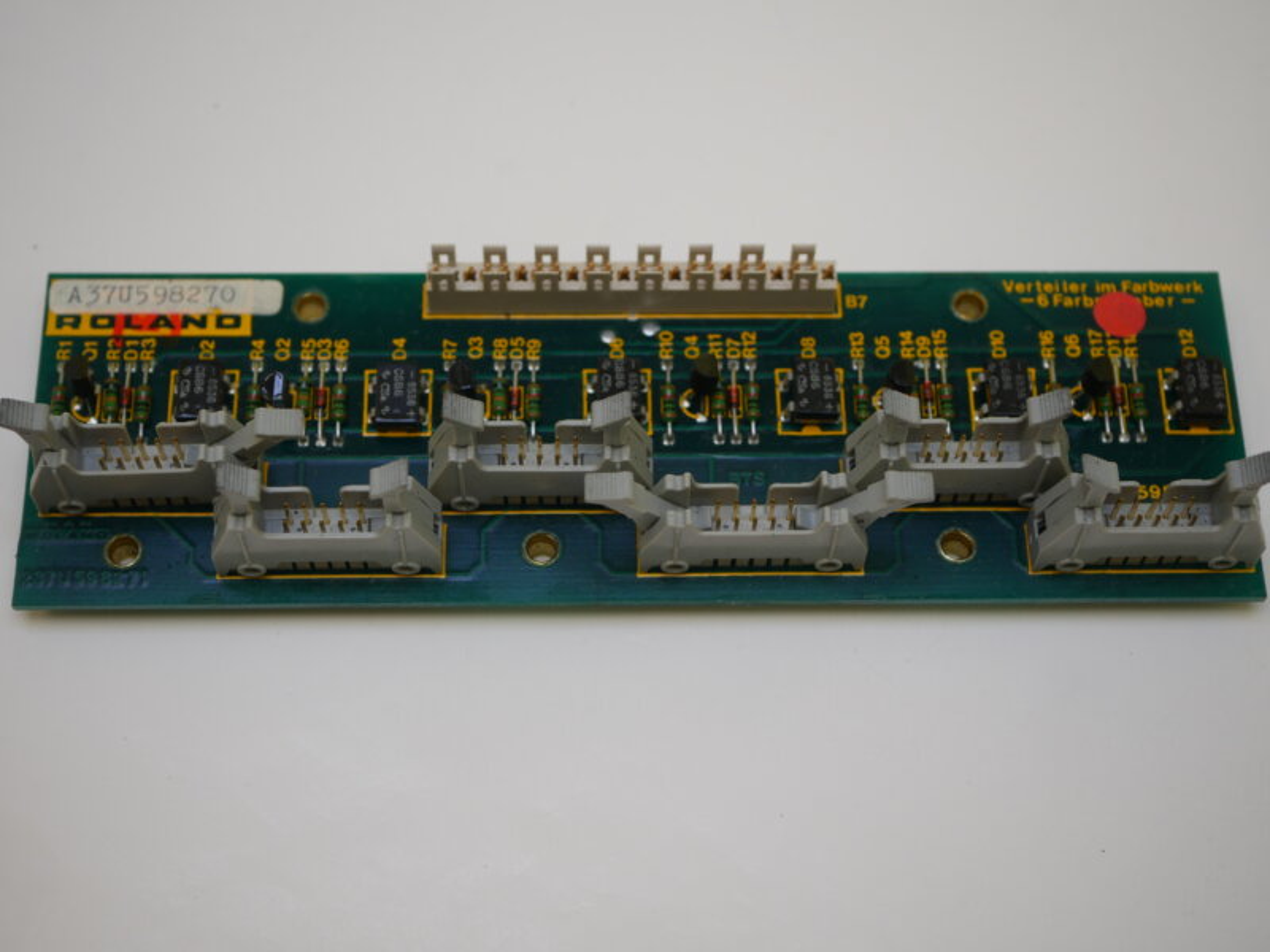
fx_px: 2201
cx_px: 635
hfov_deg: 32.2
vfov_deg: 24.4
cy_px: 476
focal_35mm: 60
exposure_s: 1/160
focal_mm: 30
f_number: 3.5
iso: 200
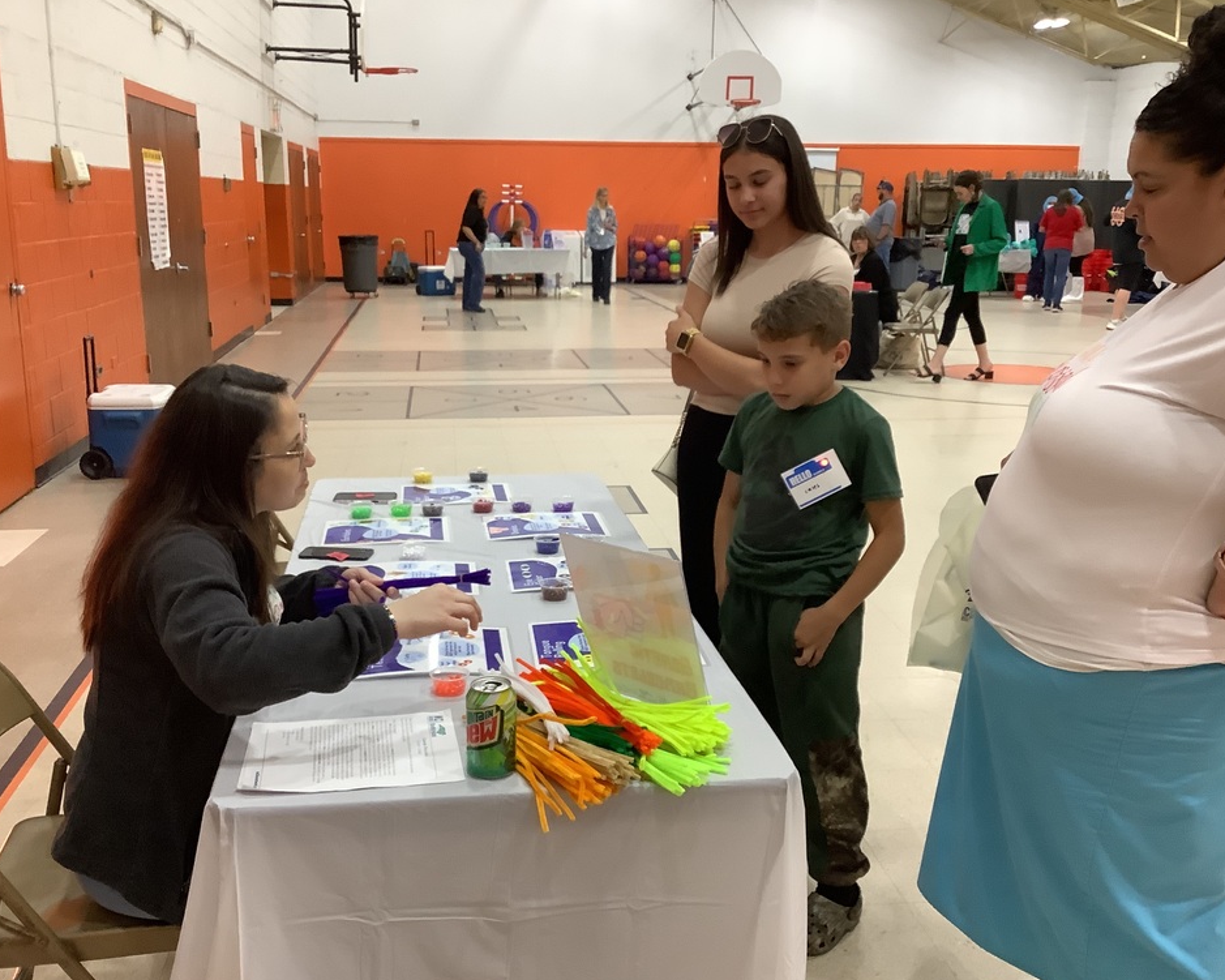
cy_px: 497
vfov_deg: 44.5
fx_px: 1196
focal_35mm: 33
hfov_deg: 54.2
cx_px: 587
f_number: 2.4
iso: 250
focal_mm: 3.3
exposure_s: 1/60
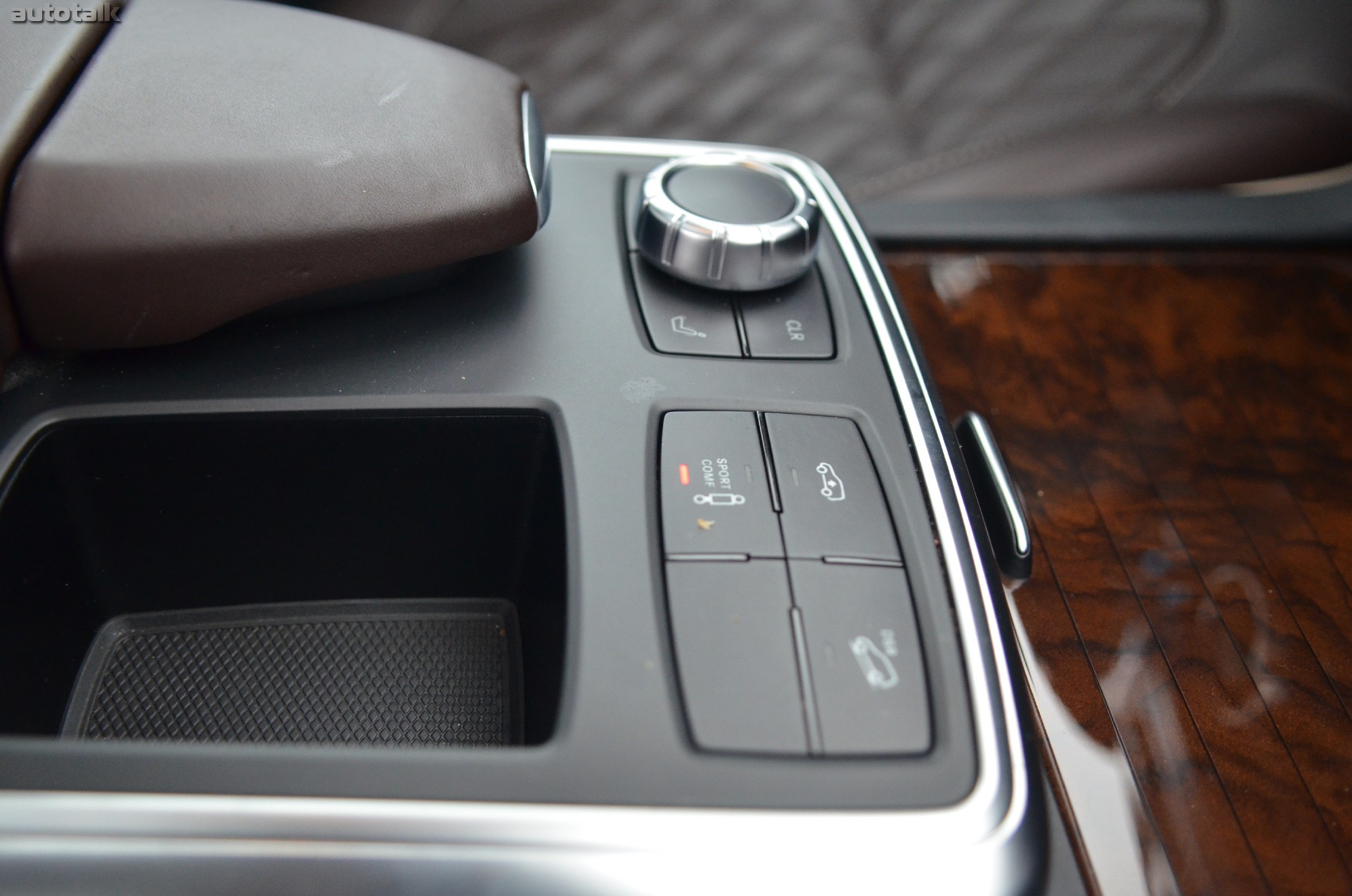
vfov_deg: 36.7
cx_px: 676
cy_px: 448
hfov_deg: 53.2
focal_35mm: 36
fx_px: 1349
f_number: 2.8
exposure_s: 1/320
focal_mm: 24
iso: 1600
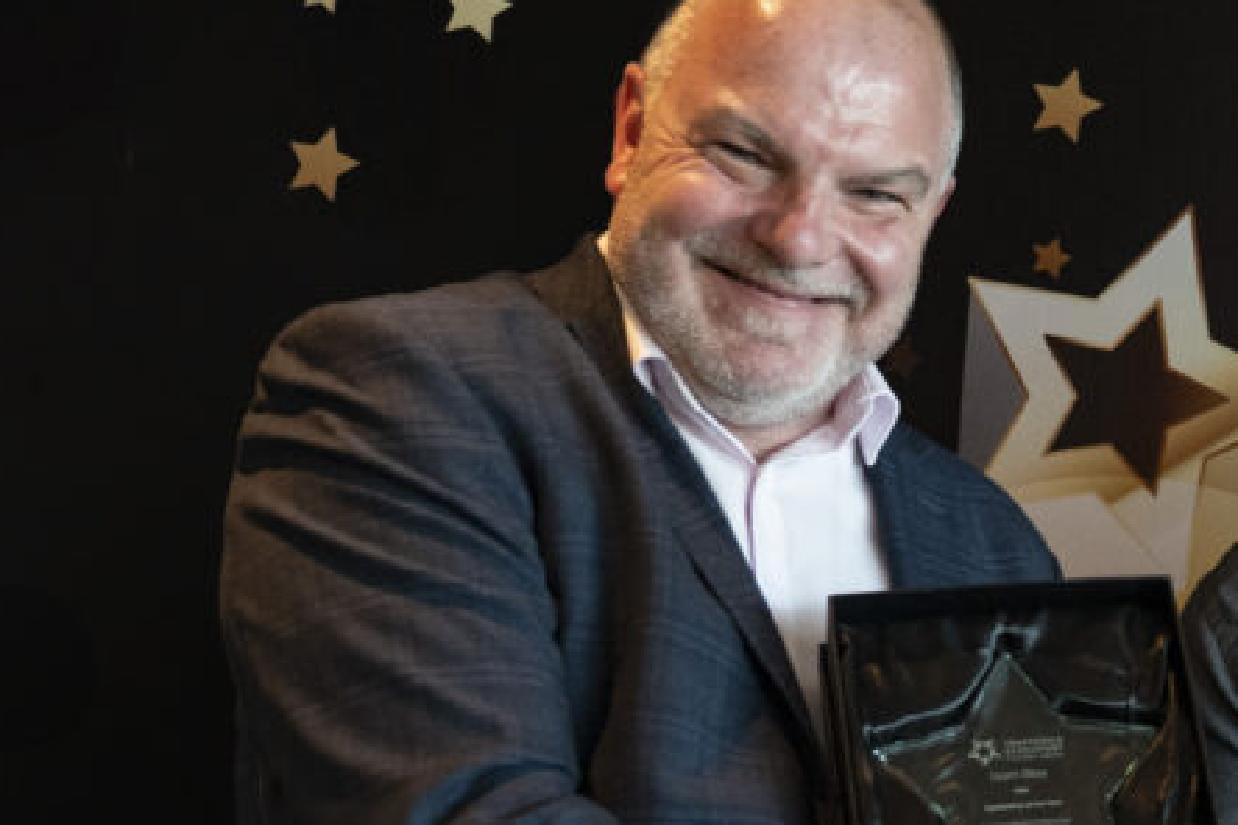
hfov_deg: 23.6
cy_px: 656
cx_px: 1185
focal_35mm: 83
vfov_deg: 16.3
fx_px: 2854
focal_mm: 24
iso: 2000
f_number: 2.8
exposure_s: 1/60
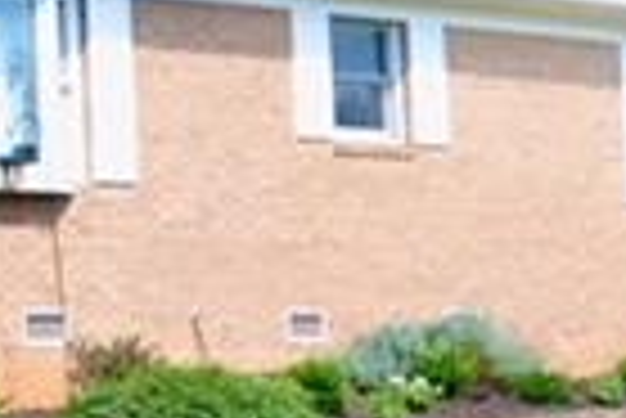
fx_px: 1915
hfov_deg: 16.1
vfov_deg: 12.4
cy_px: 34
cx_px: -459
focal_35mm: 110
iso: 200
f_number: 7.1
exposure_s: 1/200
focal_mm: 10
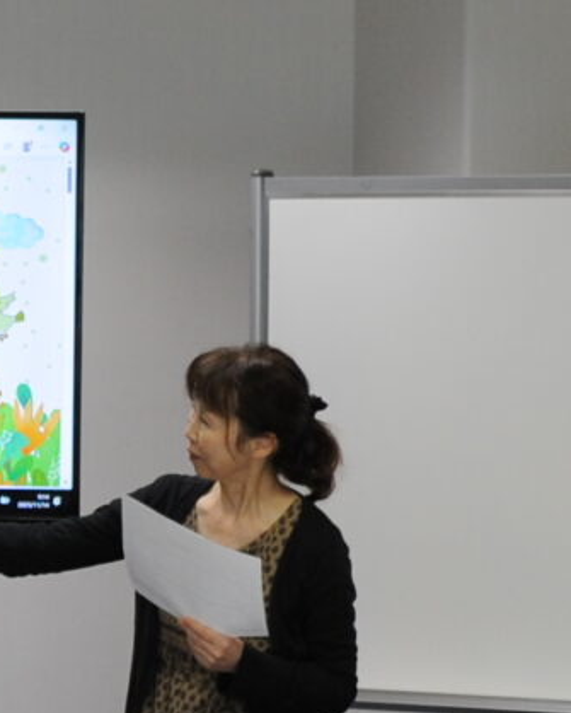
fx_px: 6056
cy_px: 415
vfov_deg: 6.7
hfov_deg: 5.4
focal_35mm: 287
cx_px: -242
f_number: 2.2
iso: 800
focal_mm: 50
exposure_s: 1/250
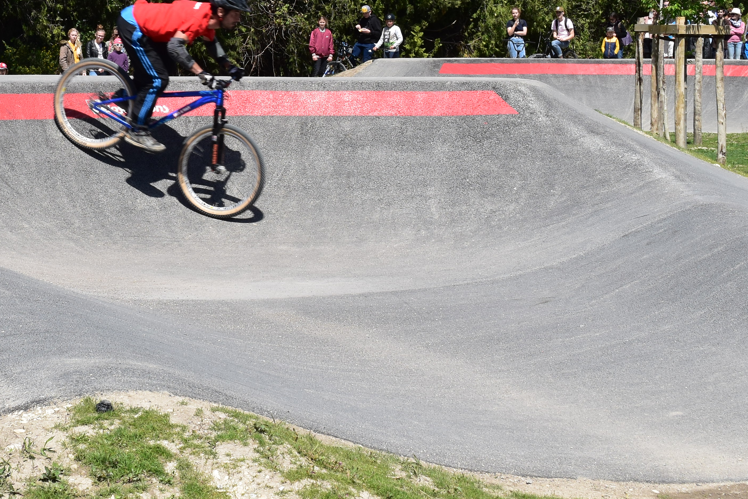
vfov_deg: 16.2
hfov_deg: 24.1
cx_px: 143
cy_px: 19
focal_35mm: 83
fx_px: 1725
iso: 400
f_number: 11
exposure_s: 1/400
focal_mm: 26
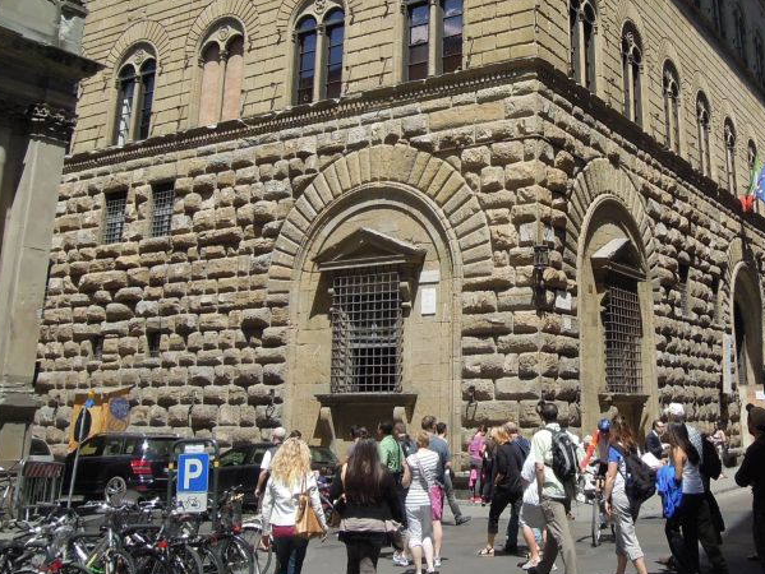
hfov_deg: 45.2
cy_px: 98
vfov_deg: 33.9
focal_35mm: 41
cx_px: 494
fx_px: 907
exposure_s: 1/1250
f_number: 3.5
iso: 160
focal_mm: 4.3
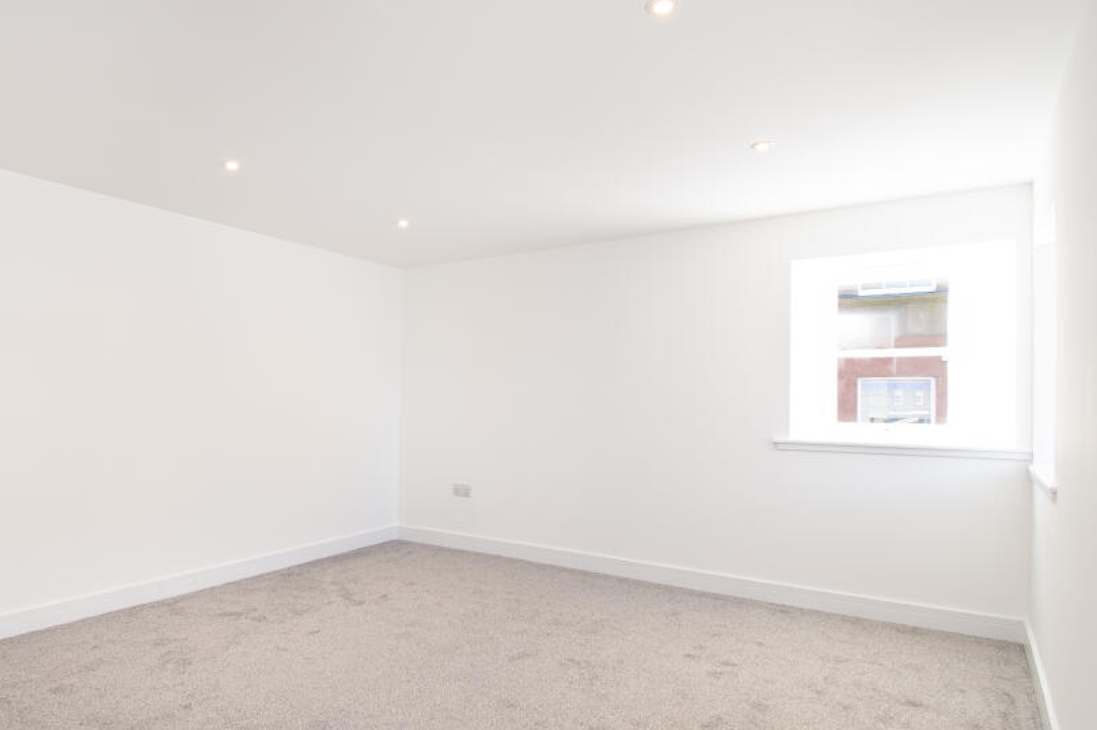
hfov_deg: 85.4
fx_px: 579
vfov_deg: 64.5
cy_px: 380
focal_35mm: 19
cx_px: 418
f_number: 9
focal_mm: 10
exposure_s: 1/15
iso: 200
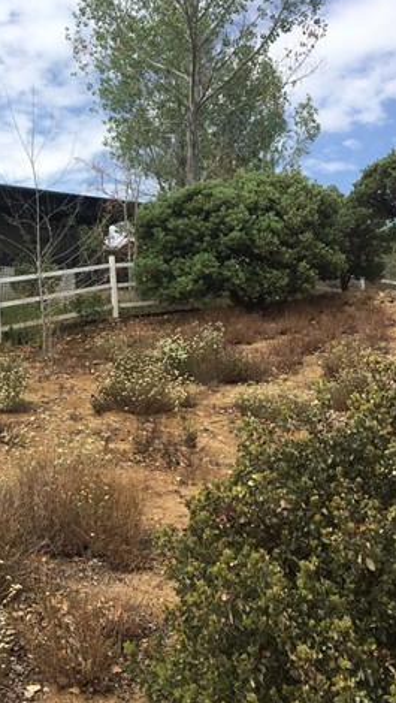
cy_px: 347
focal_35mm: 43
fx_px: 801
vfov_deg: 47.3
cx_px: 91
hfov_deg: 27.3
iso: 25
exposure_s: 1/1425
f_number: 2.2
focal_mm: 4.15
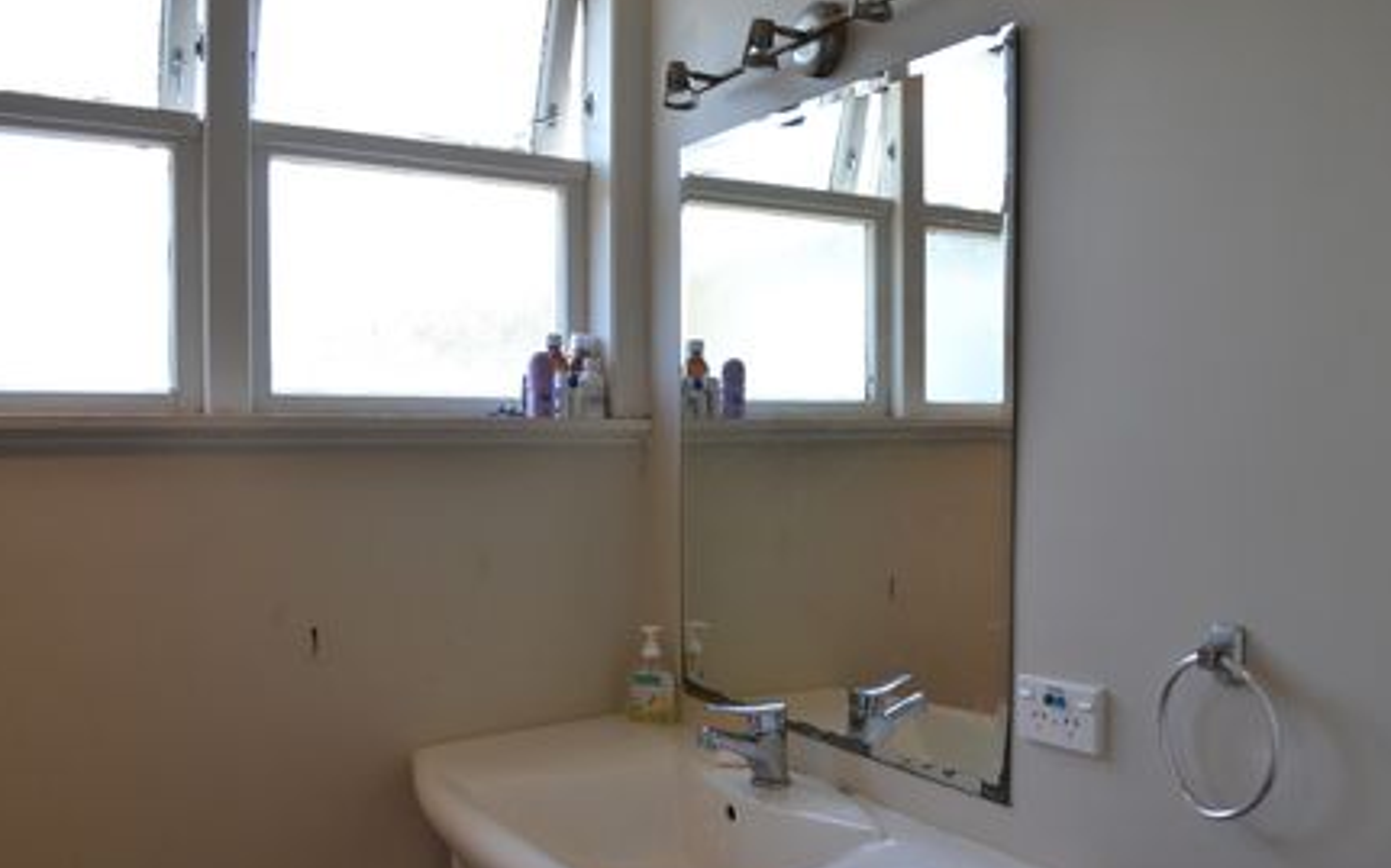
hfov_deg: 62.9
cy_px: 479
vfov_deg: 41.7
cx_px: 739
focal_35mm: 30
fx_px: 1137
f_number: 5.6
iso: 360
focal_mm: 18
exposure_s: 1/125
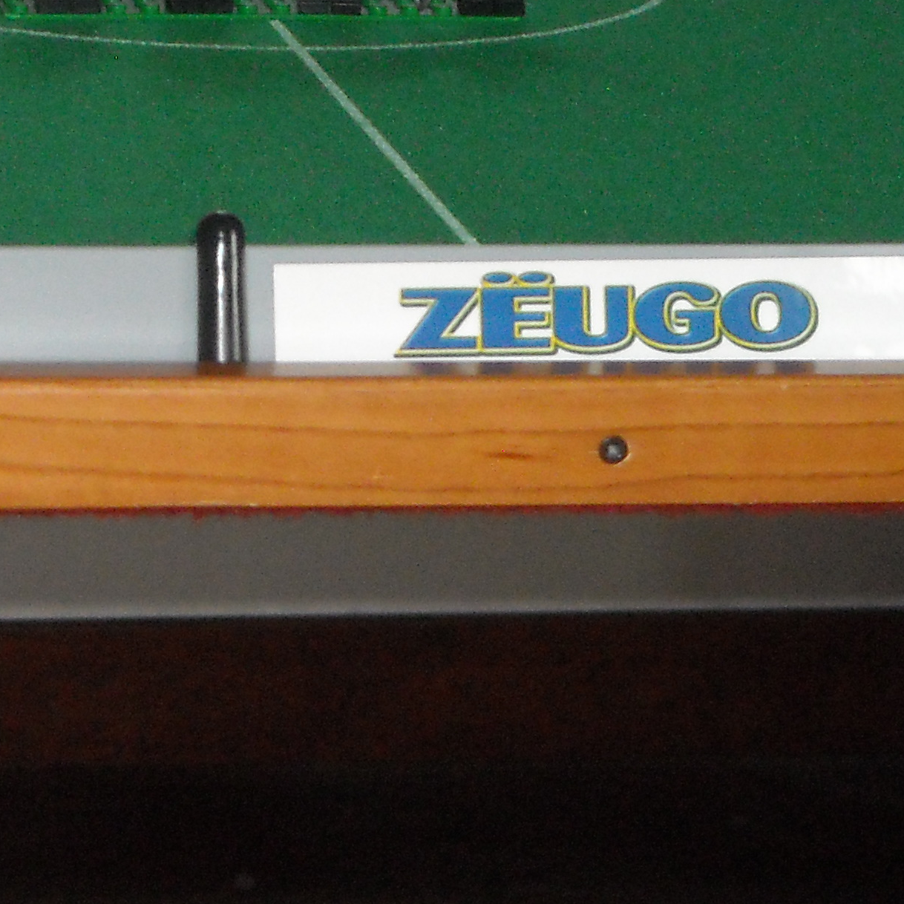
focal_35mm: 234
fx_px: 6914
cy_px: 104
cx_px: 182
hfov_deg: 7.5
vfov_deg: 7.5
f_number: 4.7
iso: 400
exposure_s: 1/125
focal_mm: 17.1
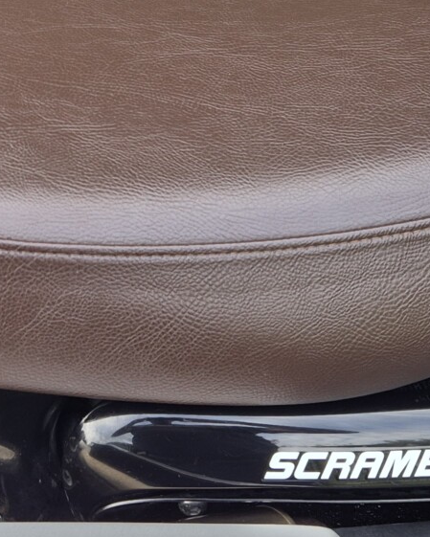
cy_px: 72
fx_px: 1272
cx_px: -1
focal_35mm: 80
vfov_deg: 23.3
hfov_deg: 18.7
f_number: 1.8
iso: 64
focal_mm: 5.4
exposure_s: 1/180
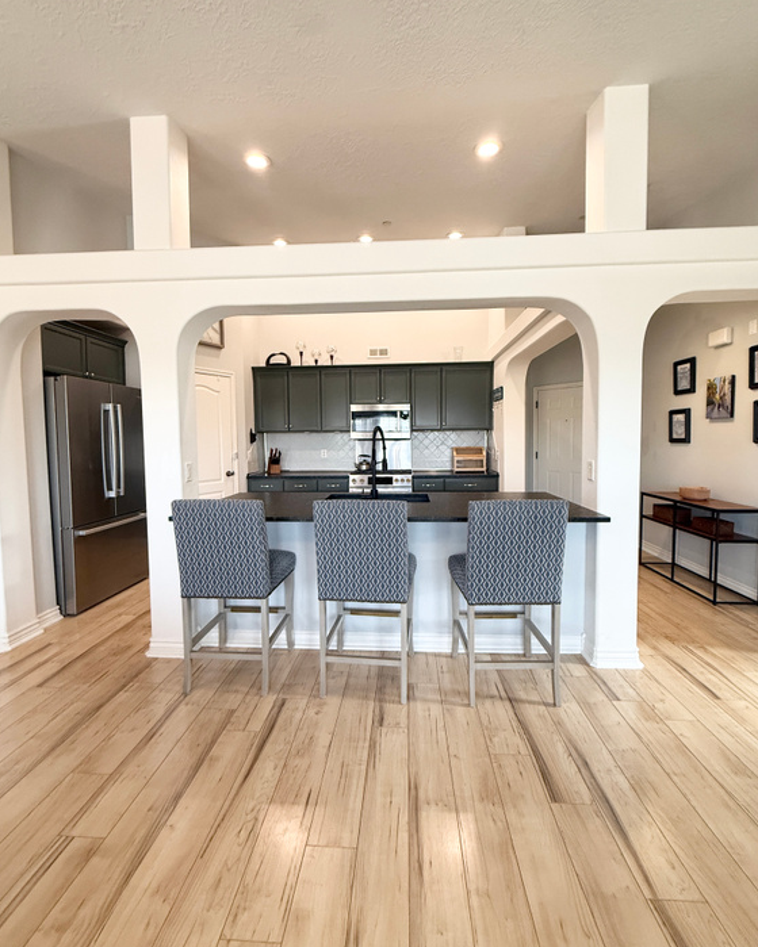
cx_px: 380
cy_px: 464
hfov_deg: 84.0
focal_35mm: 15
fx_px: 421
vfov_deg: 96.8
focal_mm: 2.22
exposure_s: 1/120
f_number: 2.2
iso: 320
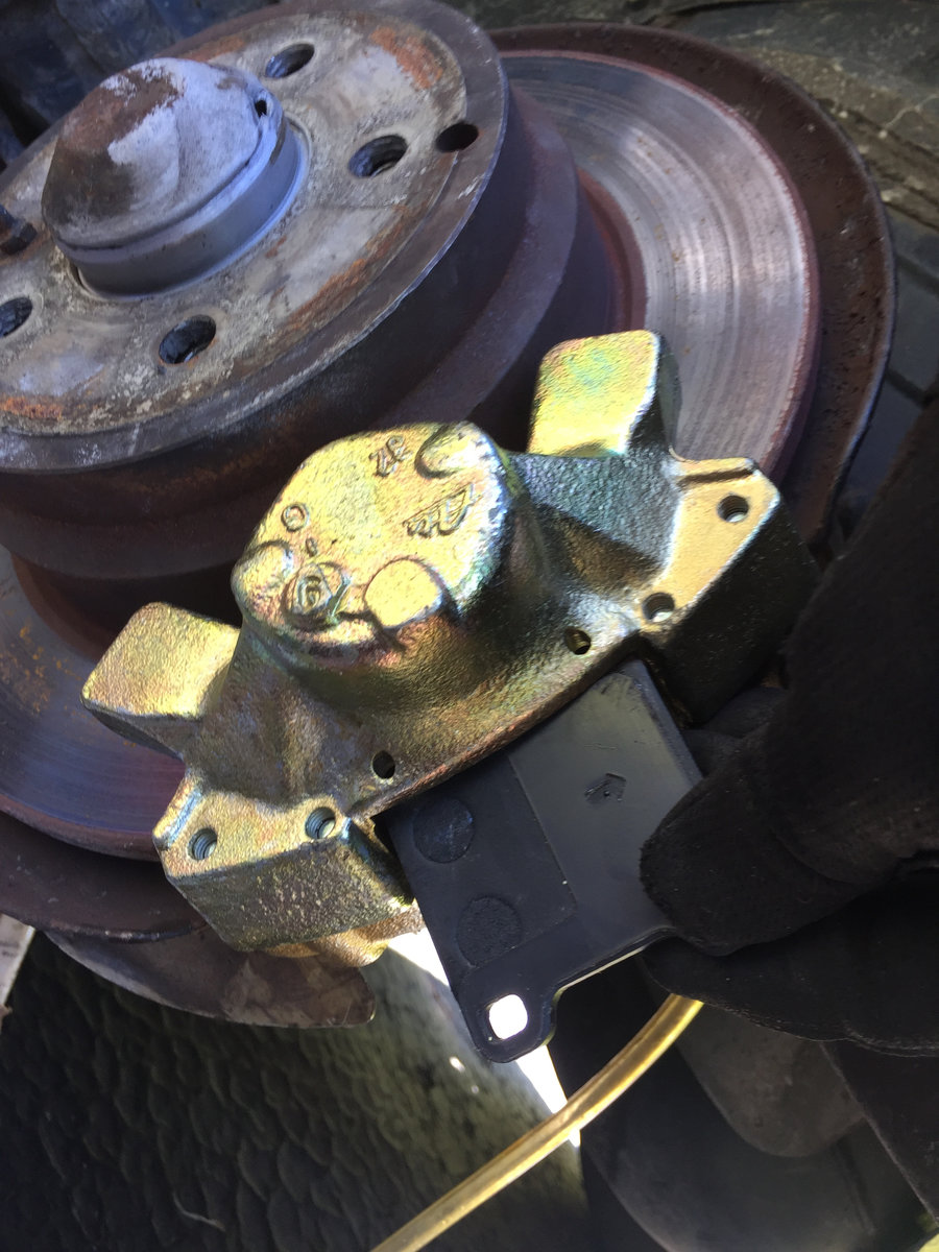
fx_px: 1049
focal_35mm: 29
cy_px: 626
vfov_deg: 61.7
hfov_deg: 48.2
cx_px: 470
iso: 40
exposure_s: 1/60
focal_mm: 4.15
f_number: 2.2
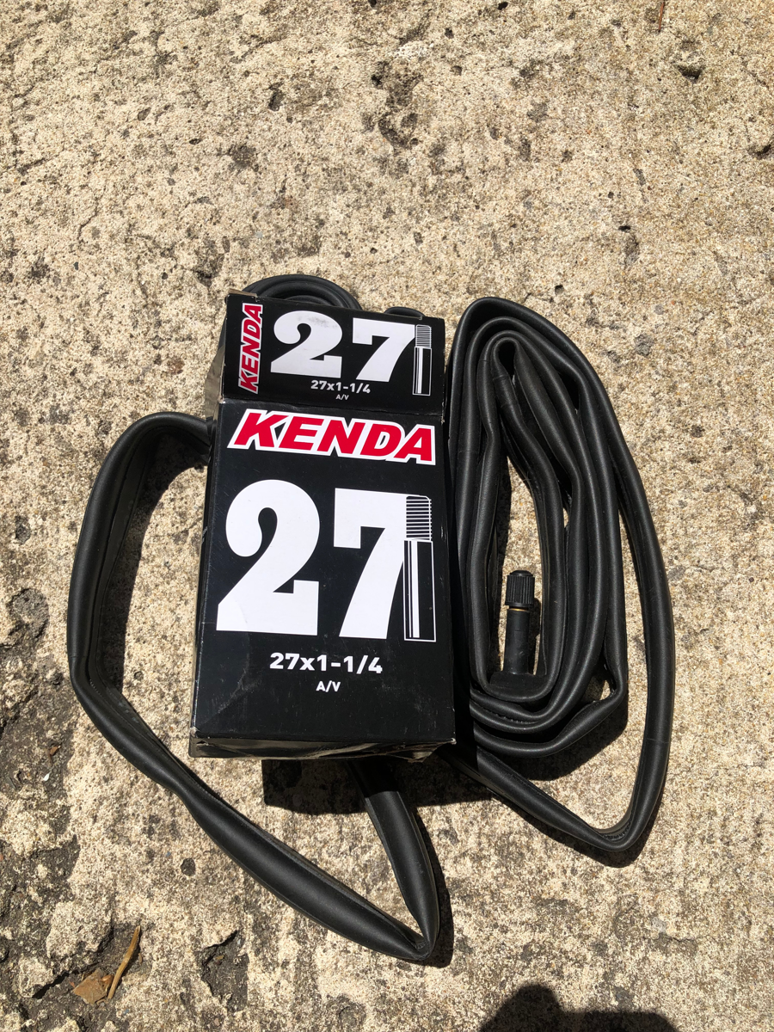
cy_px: 516
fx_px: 835
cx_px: 387
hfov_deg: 49.7
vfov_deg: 63.4
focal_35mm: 28
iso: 25
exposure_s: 1/4808
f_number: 1.8
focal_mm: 3.99
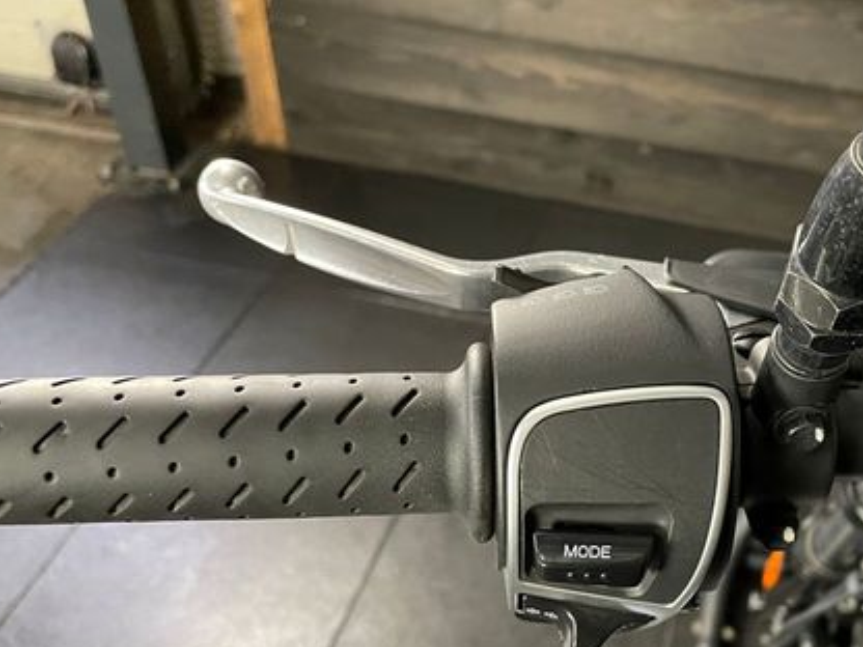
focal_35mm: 40
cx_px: 597
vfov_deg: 35.6
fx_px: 997
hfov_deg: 45.8
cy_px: 427
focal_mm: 4.2
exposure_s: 1/50
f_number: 1.6
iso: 500
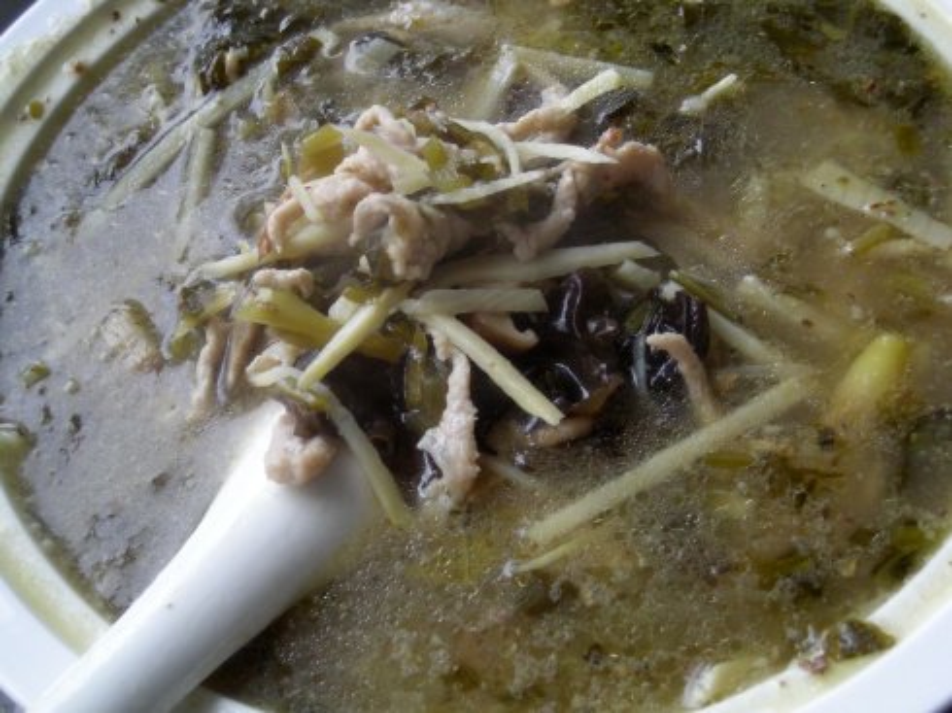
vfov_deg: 24.0
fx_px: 1677
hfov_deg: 31.7
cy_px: 356
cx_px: 476
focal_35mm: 61
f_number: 3.5
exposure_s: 1/63
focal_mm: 9.9
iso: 200
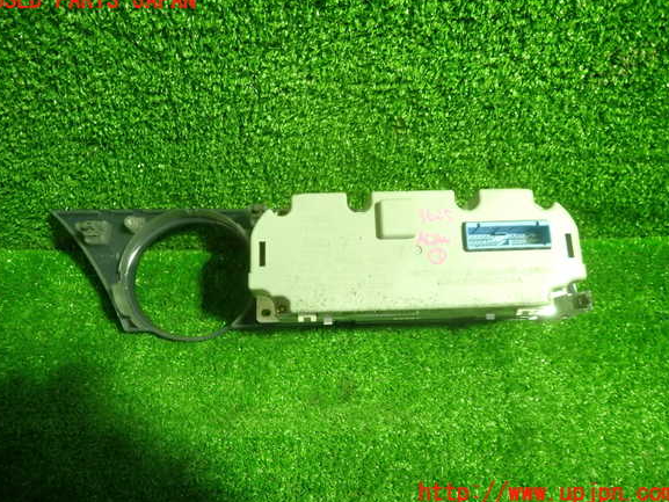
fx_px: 503
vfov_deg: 53.1
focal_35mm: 26
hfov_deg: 67.3
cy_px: 247
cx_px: 333
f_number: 2
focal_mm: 4.5
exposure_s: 1/30
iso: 320
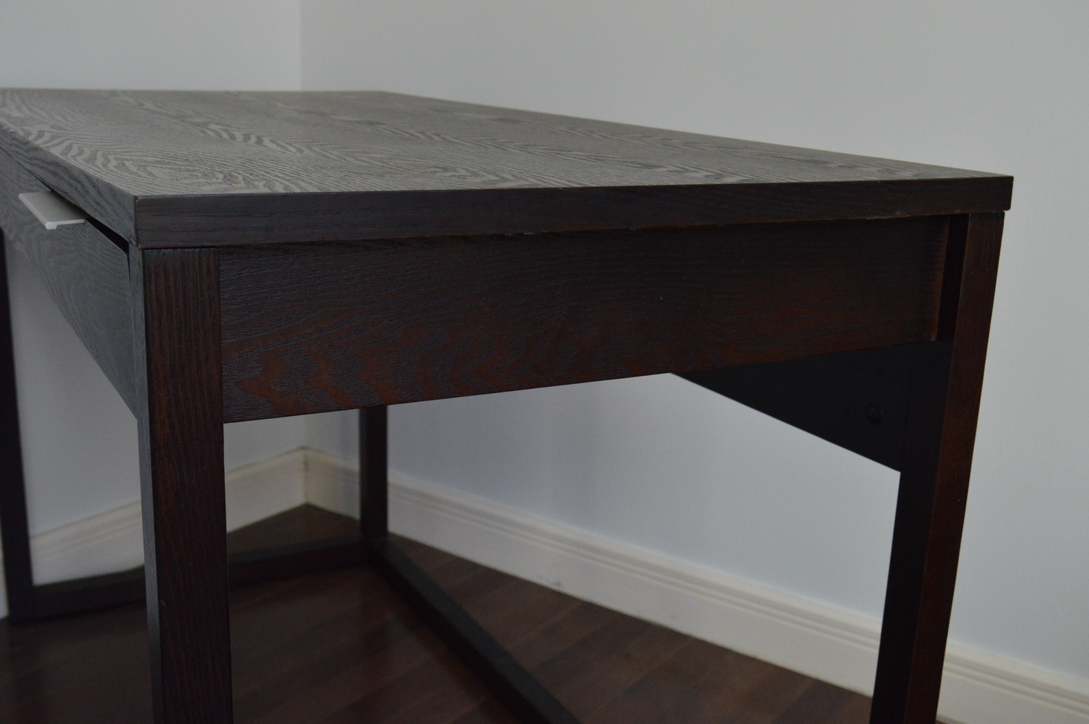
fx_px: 1179
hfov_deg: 49.6
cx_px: 544
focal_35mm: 39
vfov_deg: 34.1
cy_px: 362
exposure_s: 1/125
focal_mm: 26
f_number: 5.6
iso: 1600
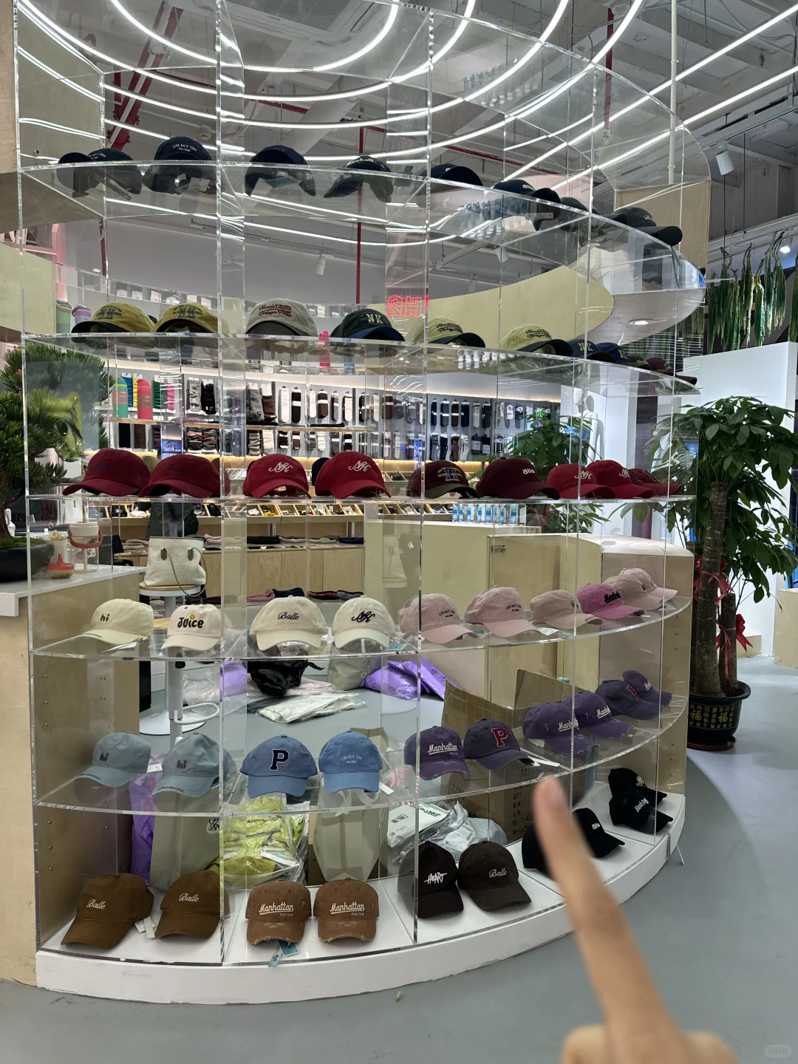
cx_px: 399
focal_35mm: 24
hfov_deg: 56.8
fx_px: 738
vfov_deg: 71.6
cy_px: 532
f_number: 1.78
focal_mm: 6.76
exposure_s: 1/121
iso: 64
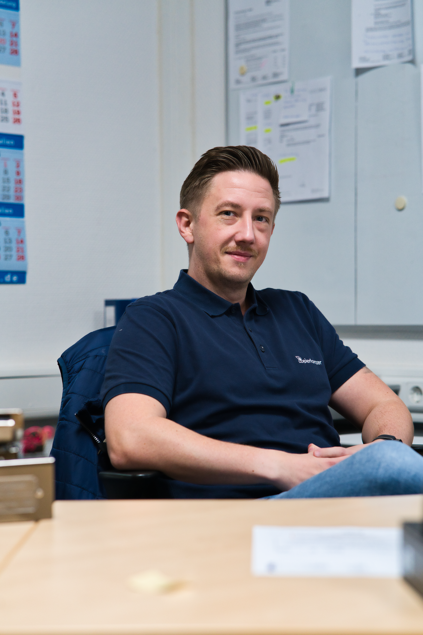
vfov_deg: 23.9
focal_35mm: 85
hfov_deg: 16.1
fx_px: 1497
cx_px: 212
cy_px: 318
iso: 1600
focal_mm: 85
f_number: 3.5
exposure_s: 1/100
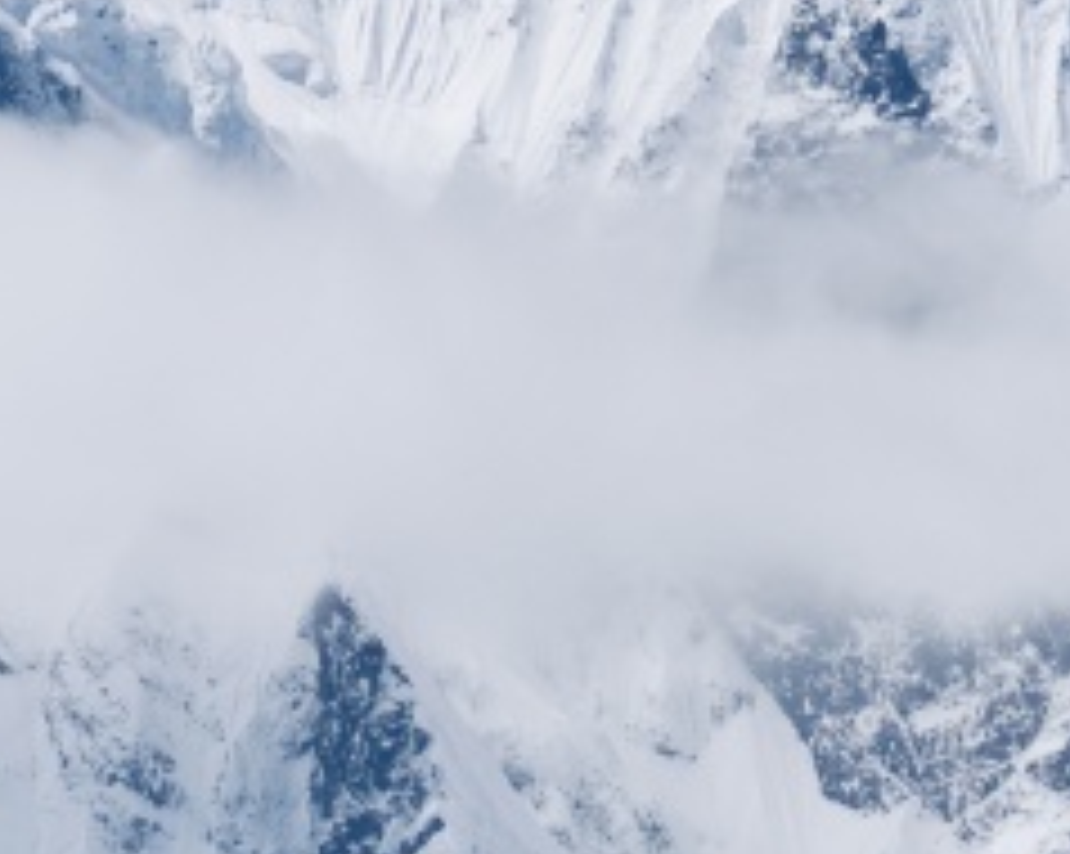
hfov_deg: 2.8
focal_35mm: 692
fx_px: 21911
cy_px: 103
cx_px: 535
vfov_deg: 2.2
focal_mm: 146.1
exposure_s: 1/1600
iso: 50
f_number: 5.6
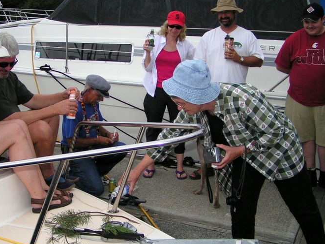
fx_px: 432
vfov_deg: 31.5
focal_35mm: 46
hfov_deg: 41.0
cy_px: 126
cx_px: 129
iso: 50
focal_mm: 5.8
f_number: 2.8
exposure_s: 1/400
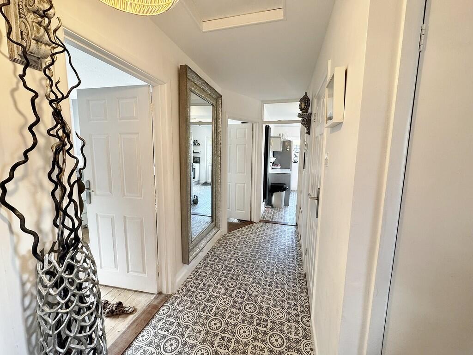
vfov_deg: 85.7
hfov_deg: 102.1
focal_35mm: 14
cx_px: 236
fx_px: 191
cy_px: 178
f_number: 2.2
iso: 200
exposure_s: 1/50
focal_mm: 2.22
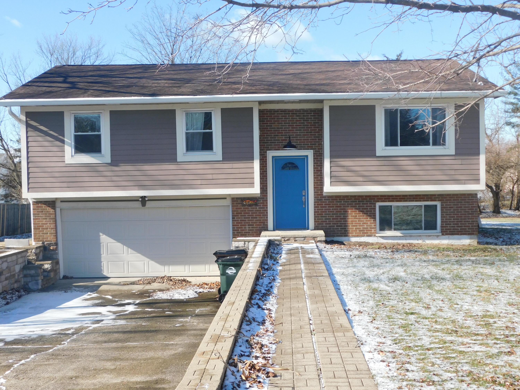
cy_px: 195
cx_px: 260
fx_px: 676
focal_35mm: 45
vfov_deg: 32.2
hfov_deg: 42.1
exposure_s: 1/500
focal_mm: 8
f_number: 3.7
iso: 125
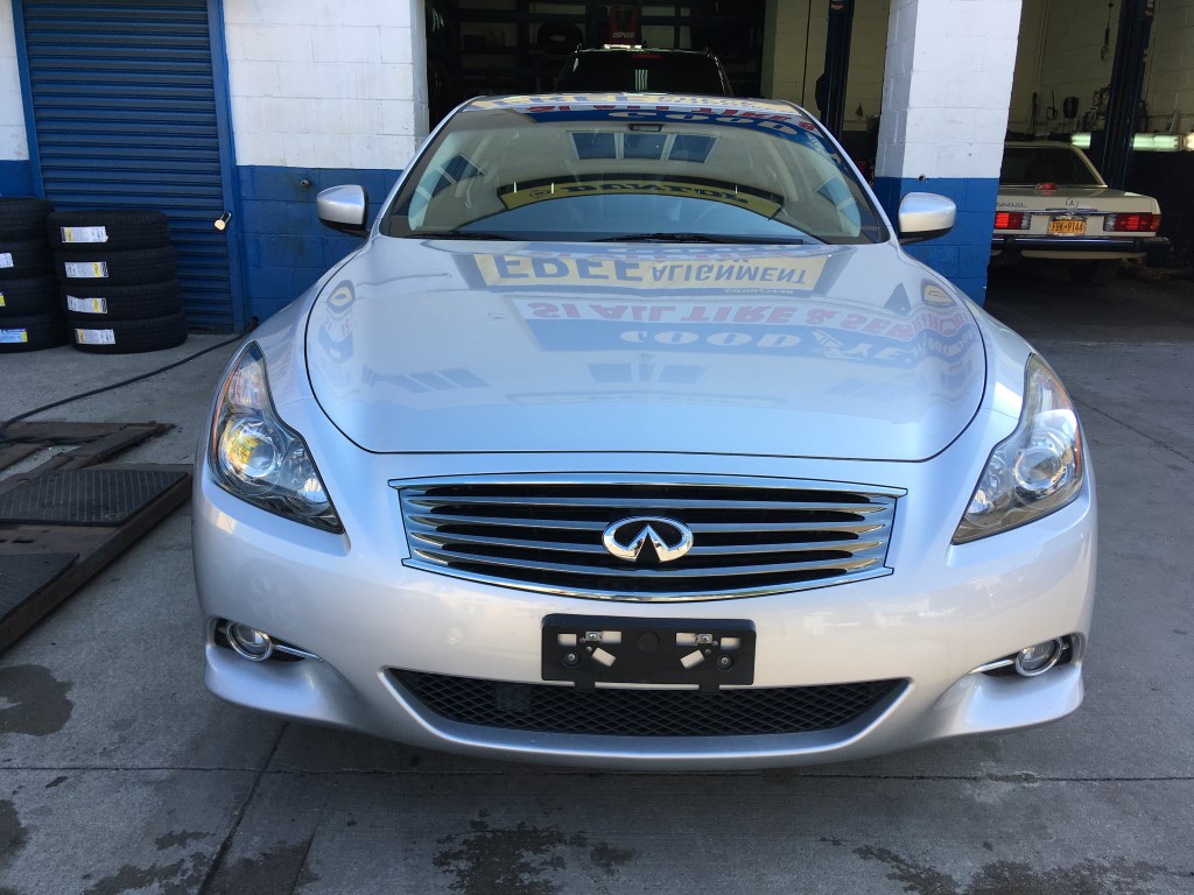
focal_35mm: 29
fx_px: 1000
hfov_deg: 61.7
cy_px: 448
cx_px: 597
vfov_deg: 48.2
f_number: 2.2
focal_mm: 4.15
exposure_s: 1/286
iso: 25
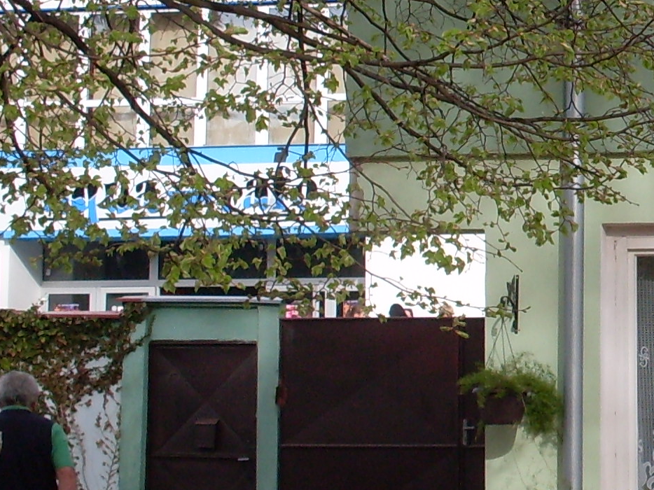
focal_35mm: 125
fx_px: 2361
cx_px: 938
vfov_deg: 11.8
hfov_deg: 14.8
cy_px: 153
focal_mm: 6.3
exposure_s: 1/90
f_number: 8.4
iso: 80
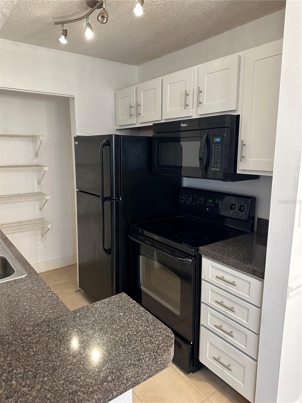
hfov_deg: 56.8
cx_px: 151
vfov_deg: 71.6
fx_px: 279
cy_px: 202
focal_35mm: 24
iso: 200
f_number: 1.78
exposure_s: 1/60
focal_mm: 6.86
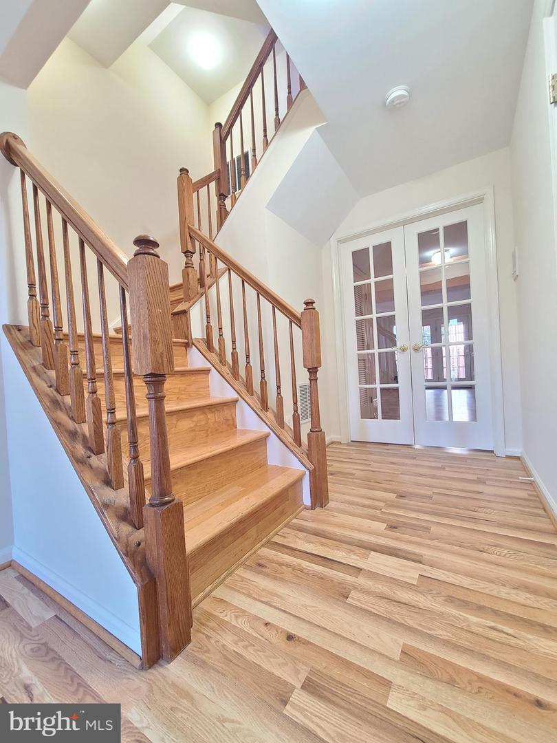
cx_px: 278
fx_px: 279
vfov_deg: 106.2
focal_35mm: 13
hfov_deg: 89.9
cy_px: 372
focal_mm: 2.2
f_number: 2.2
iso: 320
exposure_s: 1/30
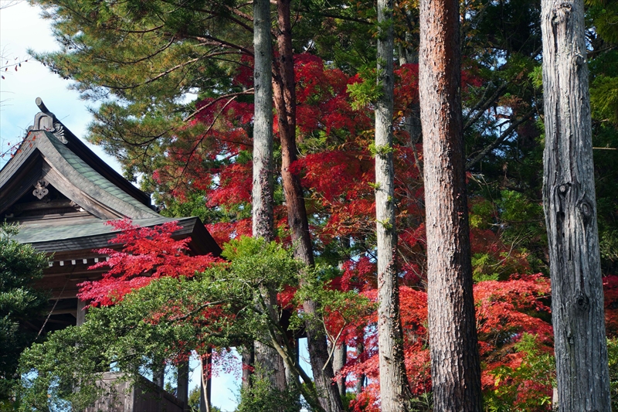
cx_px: 309
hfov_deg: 17.4
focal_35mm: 118
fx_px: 2023
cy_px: 206
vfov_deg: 11.6
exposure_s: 1/160
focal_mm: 78.6
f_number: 6.3
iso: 100
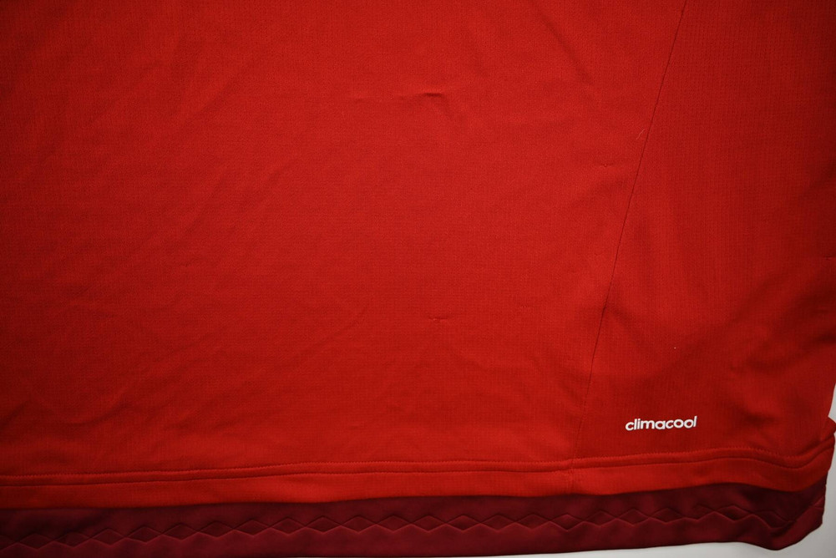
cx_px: 418
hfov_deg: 73.7
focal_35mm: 24
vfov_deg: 53.2
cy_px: 279
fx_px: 557
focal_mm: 24
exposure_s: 1/125
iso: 200
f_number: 4.8
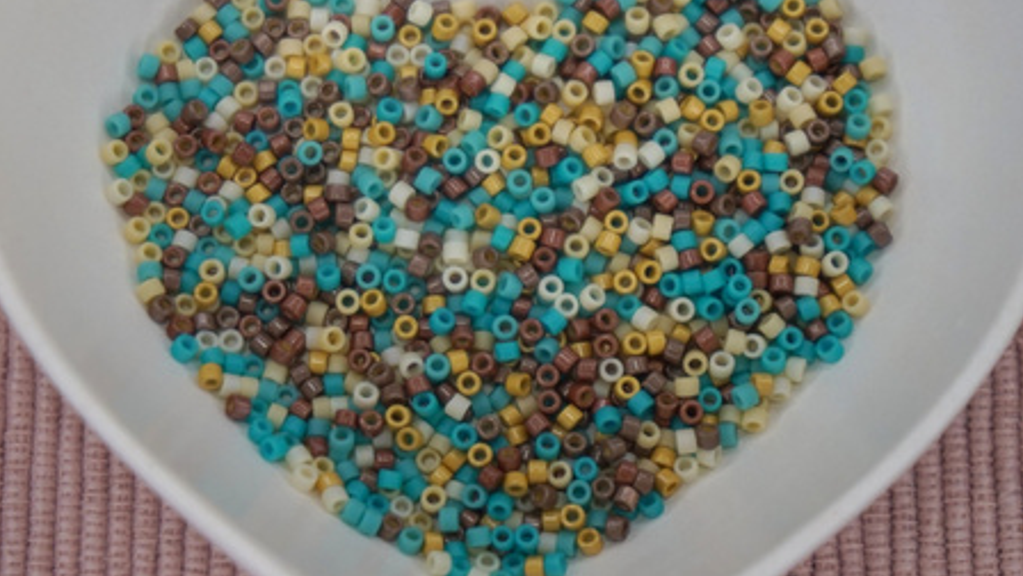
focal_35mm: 79
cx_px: 512
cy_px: 264
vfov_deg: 15.3
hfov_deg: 26.8
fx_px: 2143
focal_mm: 50
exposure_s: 1/80
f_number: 5.6
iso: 400
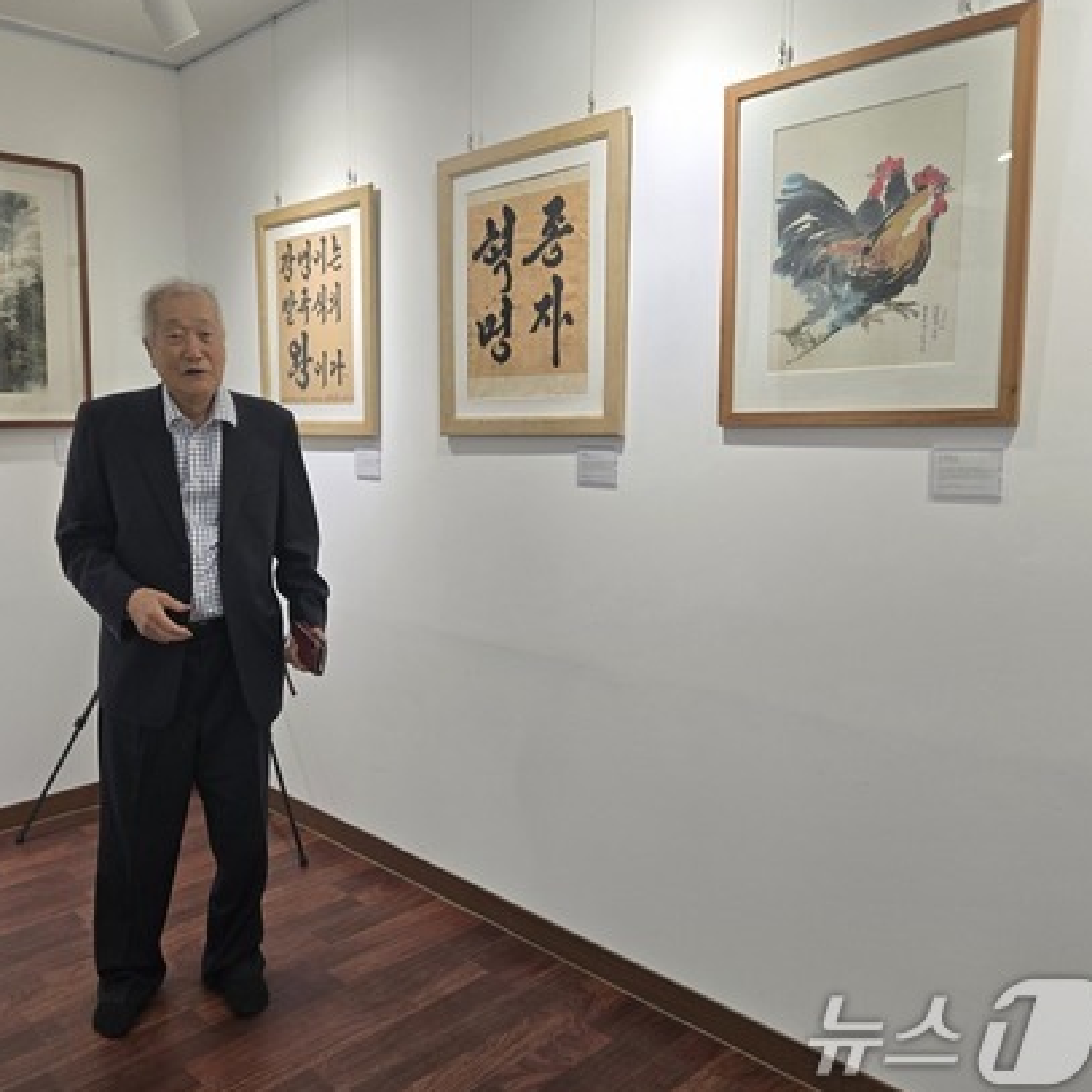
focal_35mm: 28
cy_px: 545
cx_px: 376
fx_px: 999
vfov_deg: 57.3
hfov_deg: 56.2
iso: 64
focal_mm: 5.4
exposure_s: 1/120
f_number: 1.8
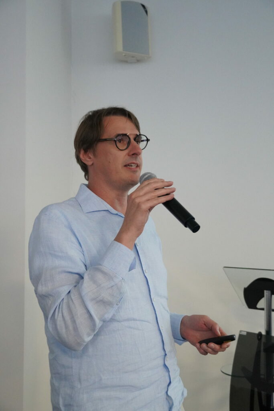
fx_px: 496
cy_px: 206
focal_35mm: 44
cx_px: 137
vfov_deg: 45.0
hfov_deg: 30.9
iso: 6400
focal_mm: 29
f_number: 4.5
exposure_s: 1/60
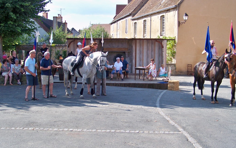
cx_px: 117
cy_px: 81
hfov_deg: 45.3
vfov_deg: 29.2
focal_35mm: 44
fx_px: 283
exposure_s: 1/400
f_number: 2.8
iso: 80
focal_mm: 7.6
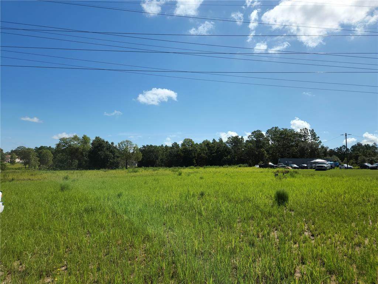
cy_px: 142
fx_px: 251
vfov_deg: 58.9
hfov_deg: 73.9
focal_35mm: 23
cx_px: 189
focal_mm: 5.4
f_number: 1.8
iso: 20
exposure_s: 1/2289
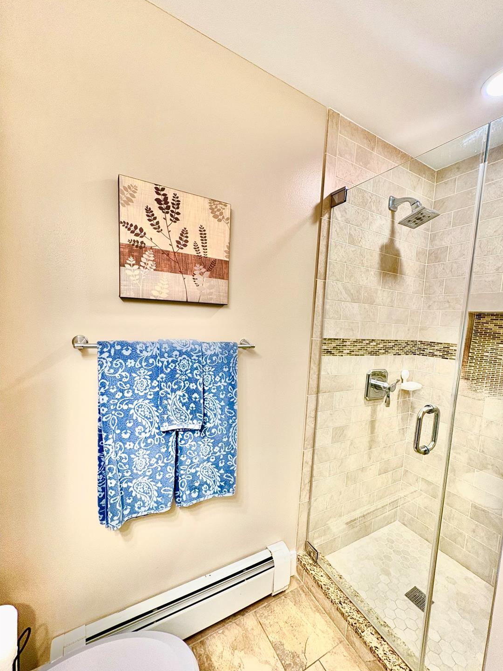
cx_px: 269
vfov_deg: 98.1
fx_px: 291
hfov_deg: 81.6
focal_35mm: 15
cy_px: 350
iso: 160
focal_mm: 2.22
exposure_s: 1/60
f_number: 2.2
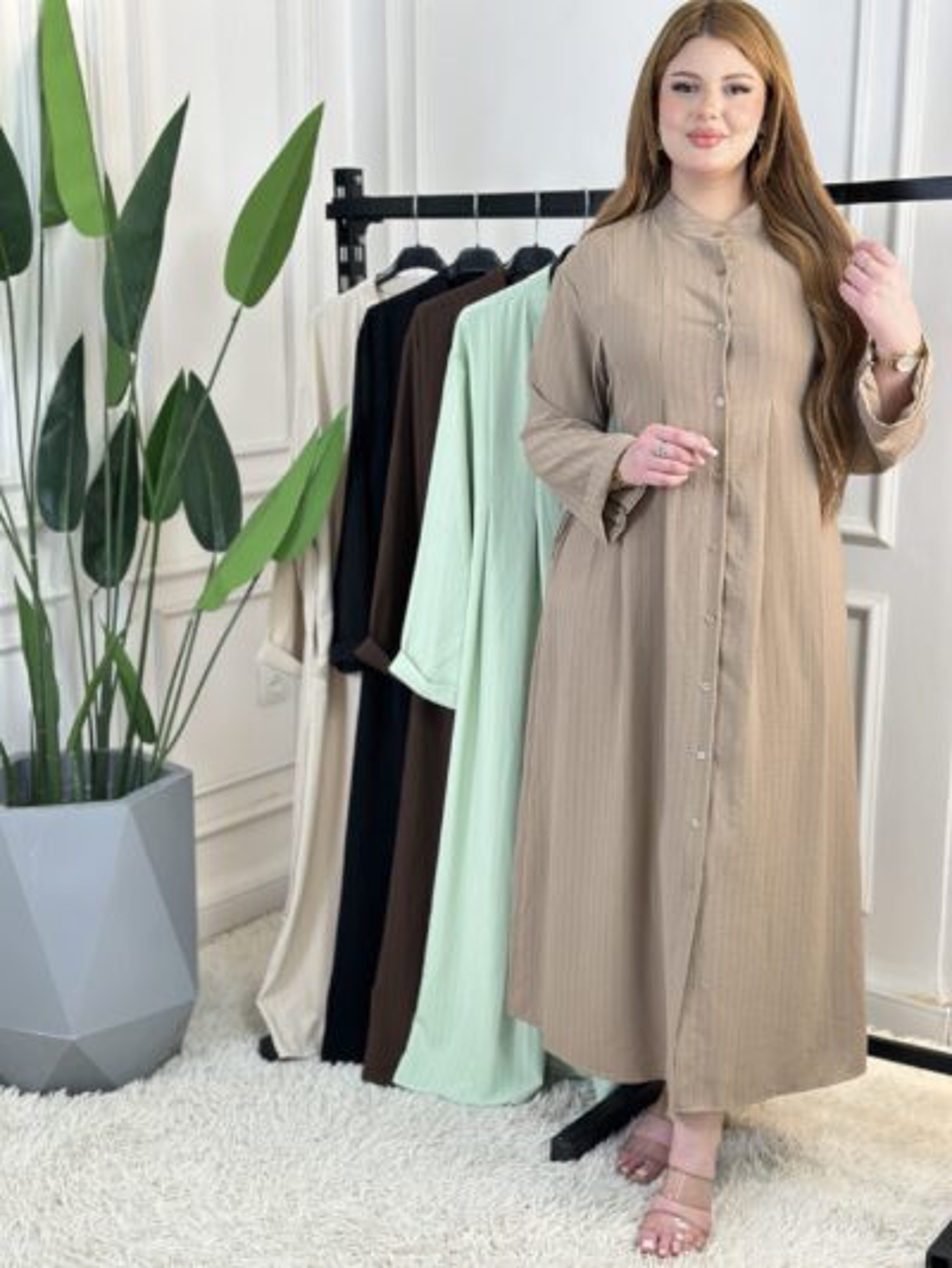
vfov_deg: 39.6
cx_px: 476
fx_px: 1759
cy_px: 634
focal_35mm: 48
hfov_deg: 30.3
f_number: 1.78
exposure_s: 1/50
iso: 100
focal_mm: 6.86
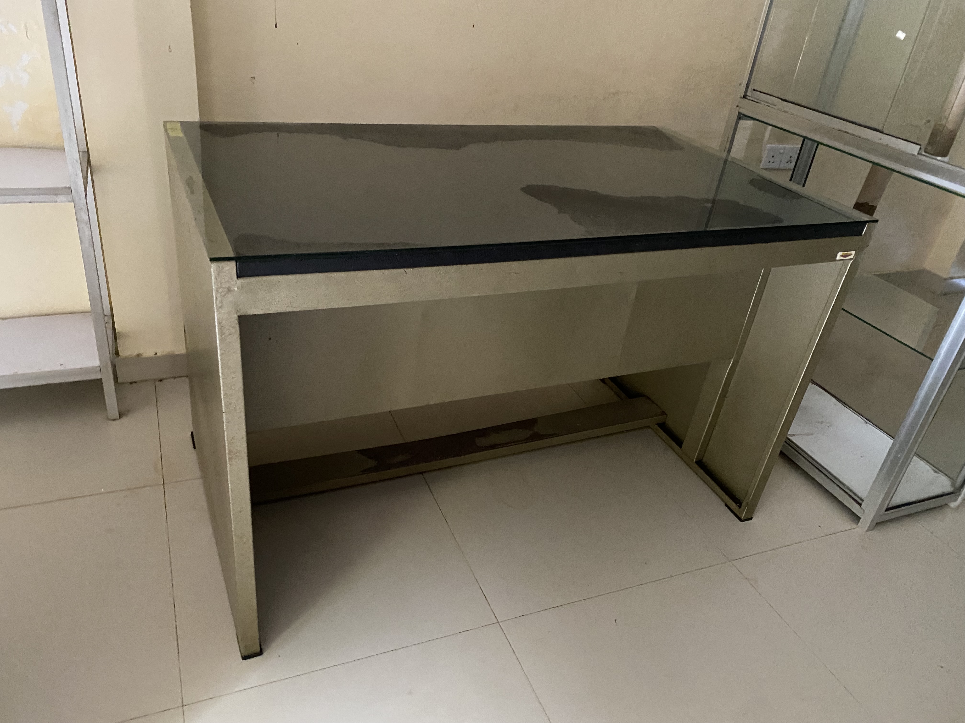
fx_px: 725
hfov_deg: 67.3
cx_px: 482
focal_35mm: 26
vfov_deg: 53.1
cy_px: 362
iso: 800
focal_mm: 4.25
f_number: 1.8
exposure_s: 1/30
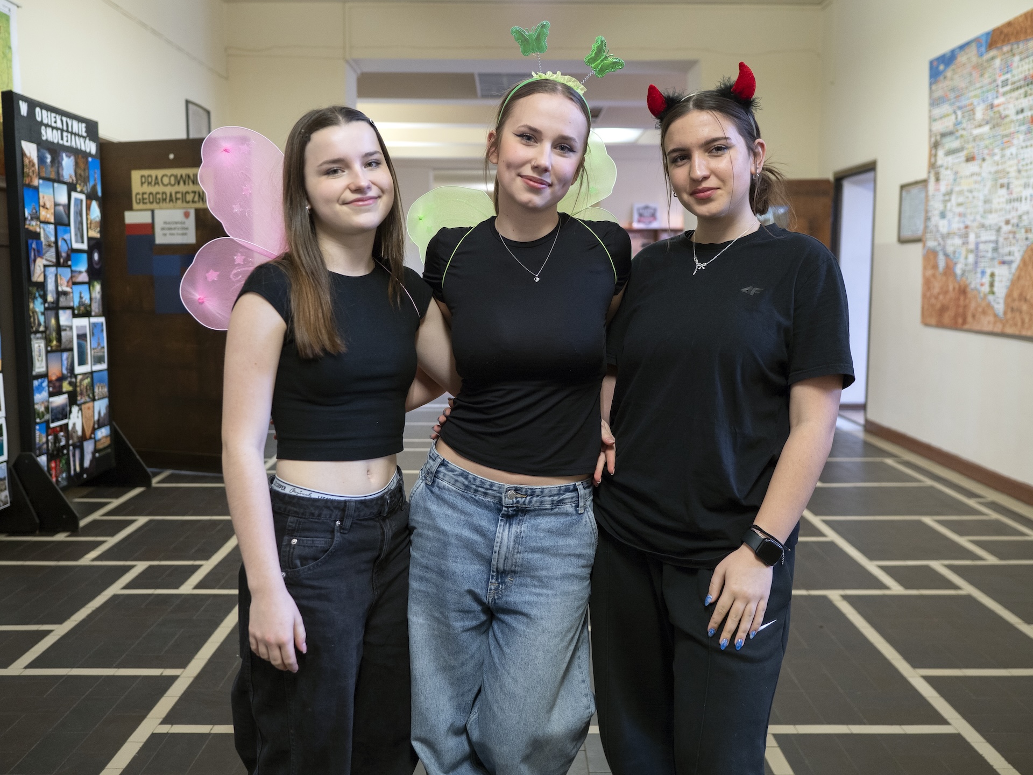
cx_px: 516
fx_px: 1015
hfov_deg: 54.0
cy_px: 388
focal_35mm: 34
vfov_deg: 41.8
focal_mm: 17
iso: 500
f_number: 1.8
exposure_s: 1/40
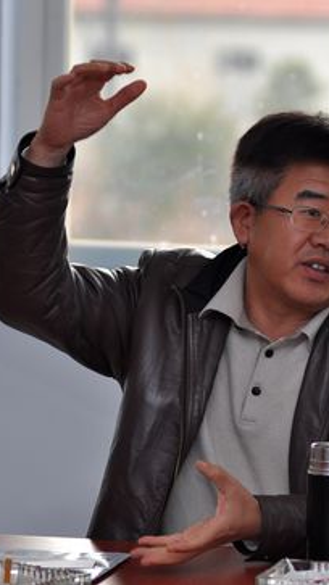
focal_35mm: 238
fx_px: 3694
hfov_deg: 5.1
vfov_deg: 9.1
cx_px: 247
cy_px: 292
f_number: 4
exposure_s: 1/125
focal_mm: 100
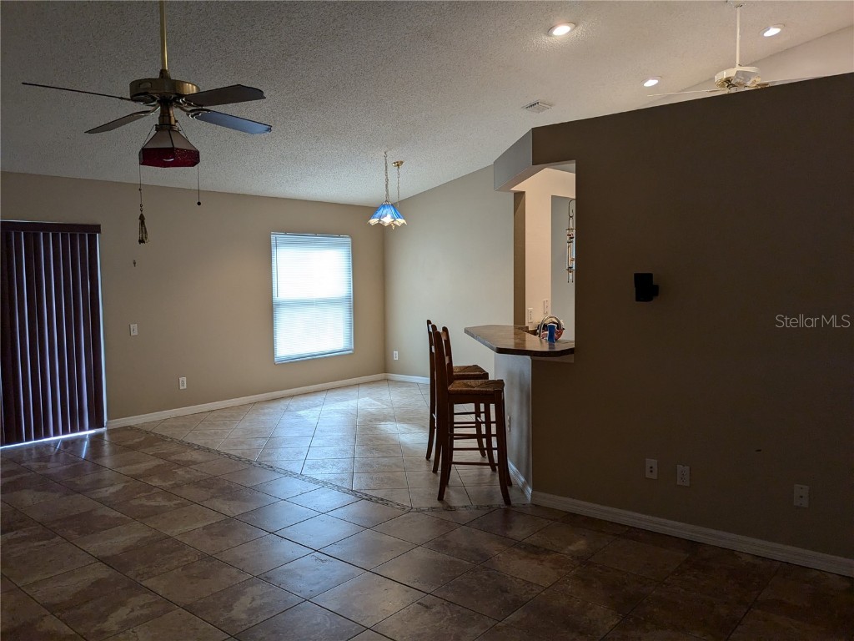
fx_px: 666
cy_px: 320
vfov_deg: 51.4
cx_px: 427
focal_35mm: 27
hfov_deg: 65.3
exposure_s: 1/120
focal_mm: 4.38
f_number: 1.73
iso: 107
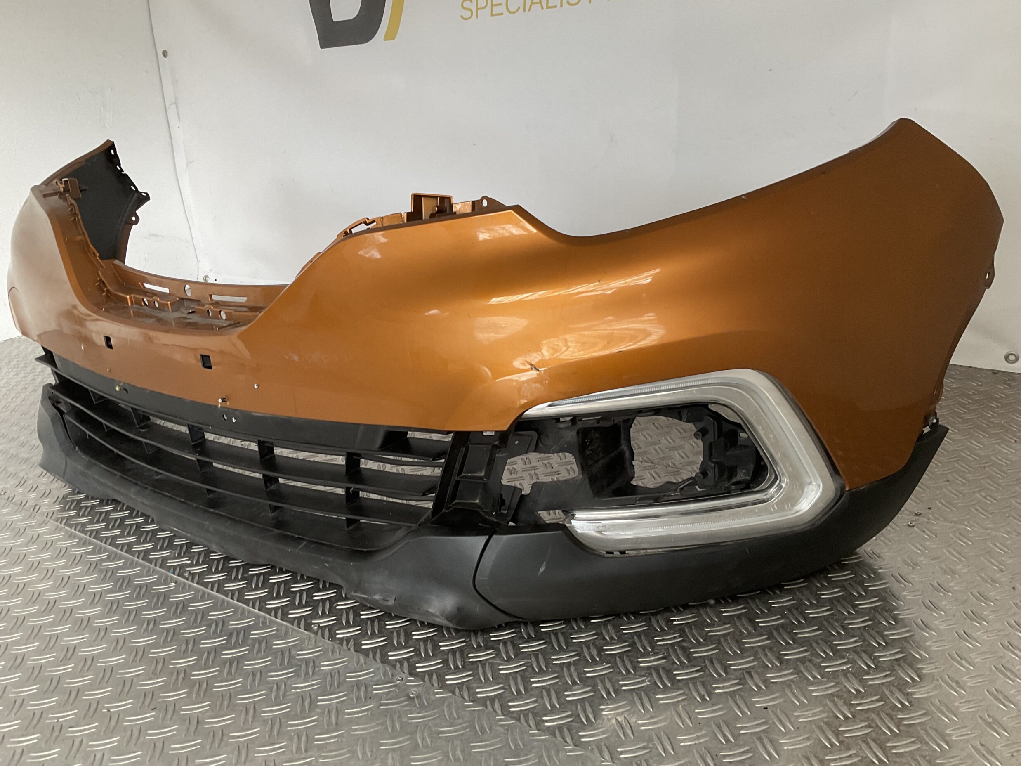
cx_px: 515
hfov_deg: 60.0
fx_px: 885
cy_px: 387
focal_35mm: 30
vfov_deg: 46.8
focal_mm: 3
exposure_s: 1/50
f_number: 1.8
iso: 80
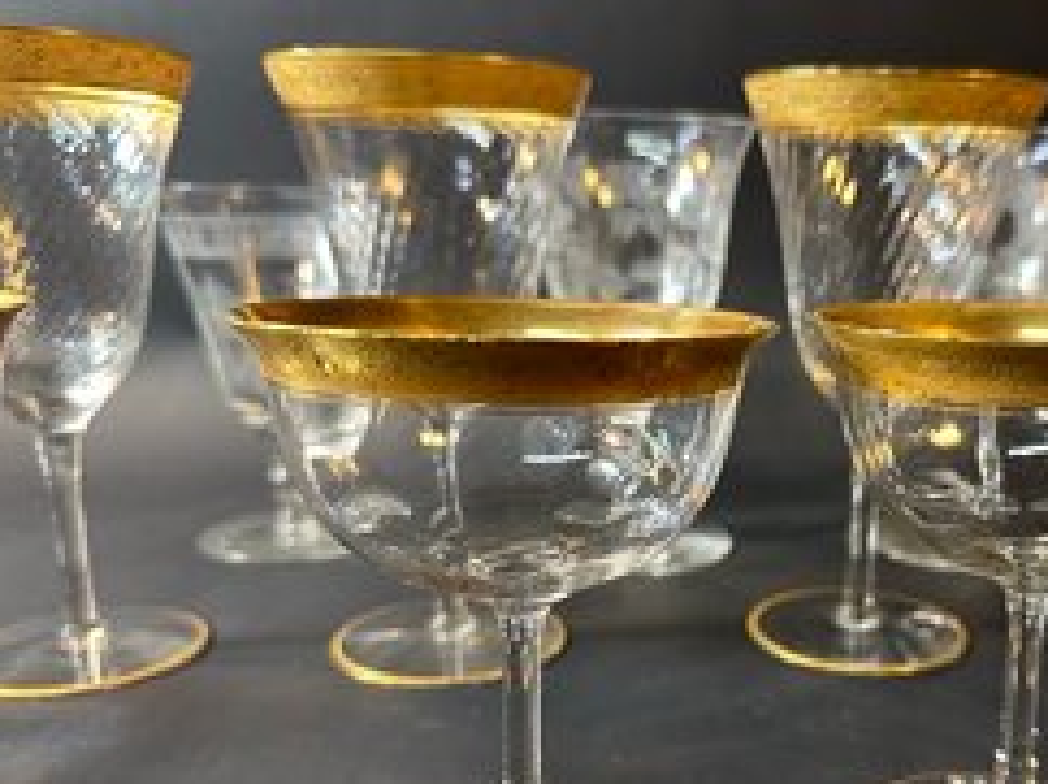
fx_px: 1028
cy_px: 487
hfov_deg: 52.6
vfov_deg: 41.4
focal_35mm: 34
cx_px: 725
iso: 250
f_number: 1.78
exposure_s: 1/60
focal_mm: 6.86
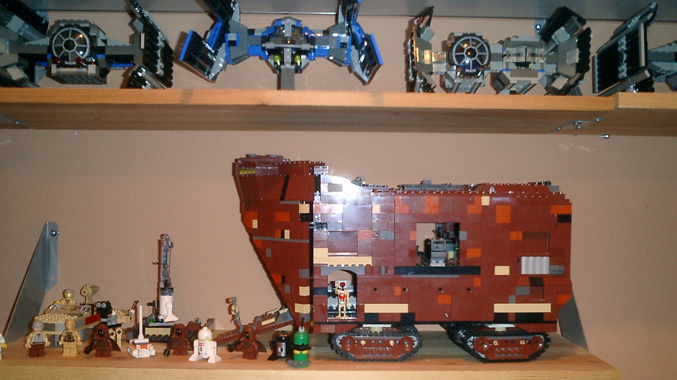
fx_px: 718
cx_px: 332
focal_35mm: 40
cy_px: 250
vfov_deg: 29.5
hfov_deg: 50.5
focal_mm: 7.5
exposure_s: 1/30
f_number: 3.2
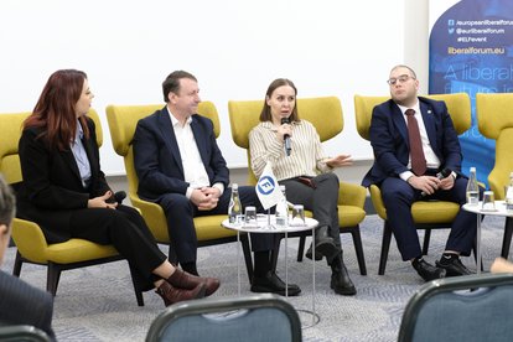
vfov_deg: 16.3
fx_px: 1197
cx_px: 256
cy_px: 171
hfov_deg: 24.2
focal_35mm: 84
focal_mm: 56
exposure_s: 1/42
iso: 6400
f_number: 4.5
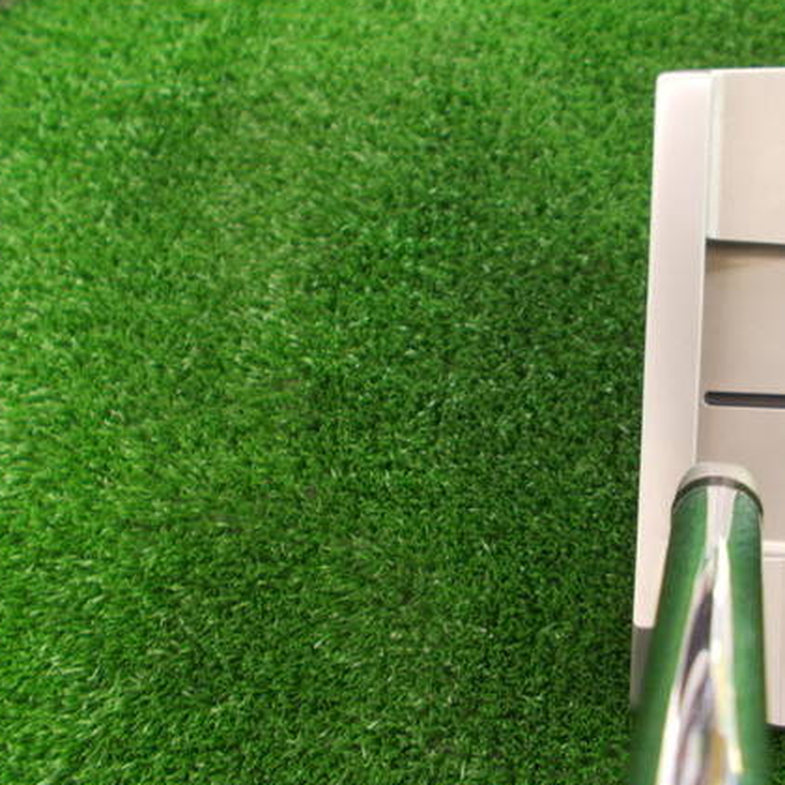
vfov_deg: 47.2
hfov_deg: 45.9
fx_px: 898
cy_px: 394
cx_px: 570
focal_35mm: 35
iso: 200
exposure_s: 1/25
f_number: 3.2
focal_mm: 4.6
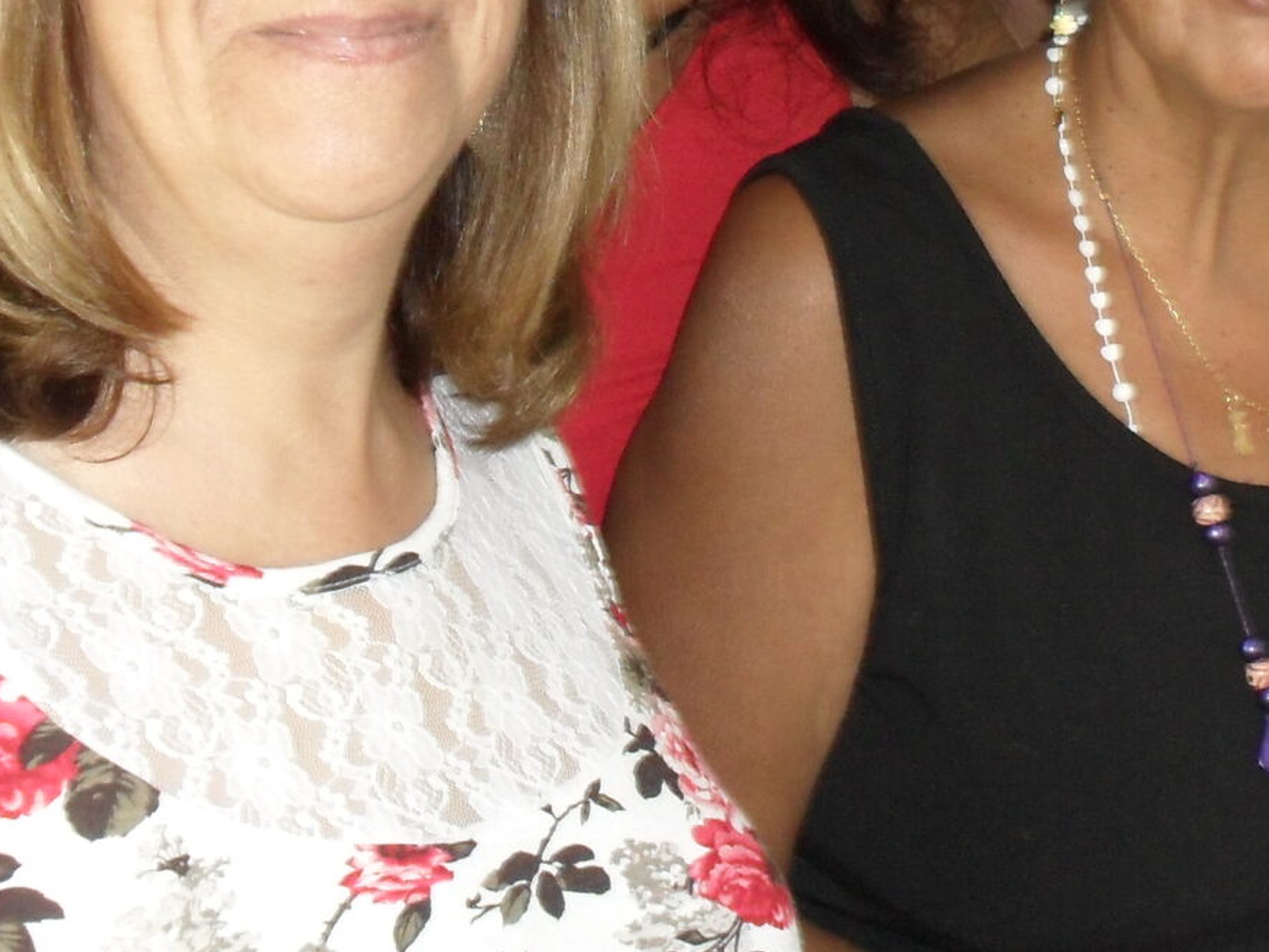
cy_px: -165
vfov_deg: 14.1
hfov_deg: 19.2
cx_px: 887
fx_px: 3740
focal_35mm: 102
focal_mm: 6.3
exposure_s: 1/45
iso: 200
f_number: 3.2
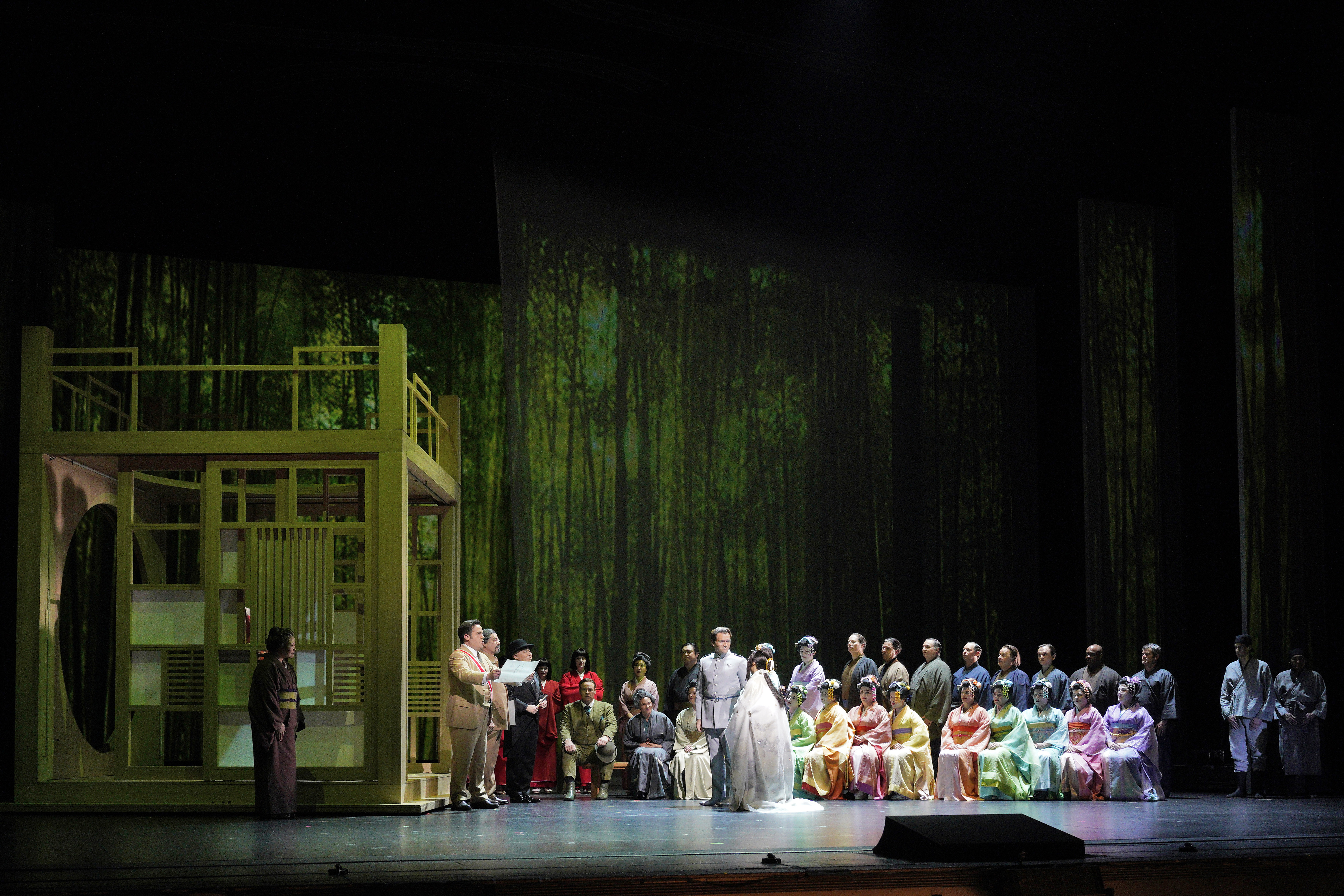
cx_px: 672
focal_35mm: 42
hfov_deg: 46.4
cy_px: 448
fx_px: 1568
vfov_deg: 31.9
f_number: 5
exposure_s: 1/125
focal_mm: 42
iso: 4000
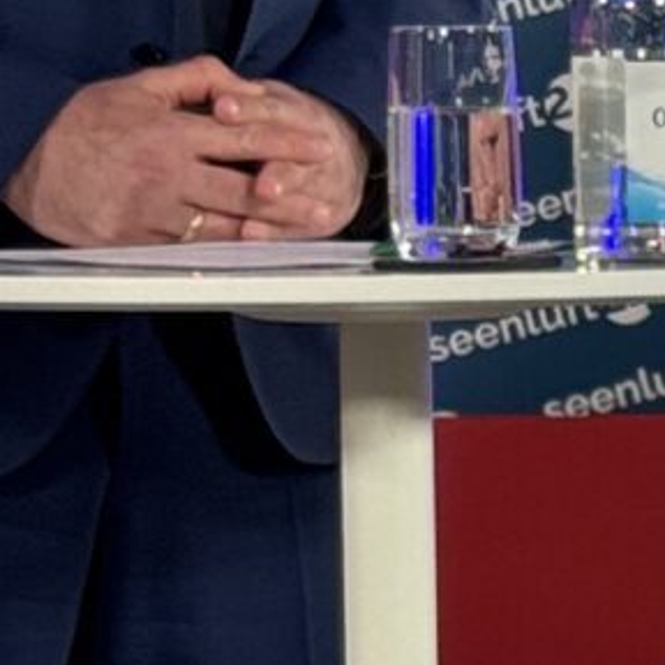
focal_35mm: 265
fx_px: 5760
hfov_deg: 6.6
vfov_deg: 6.6
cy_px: 356
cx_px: 543
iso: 80
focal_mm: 6.76
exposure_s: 1/50
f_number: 1.78
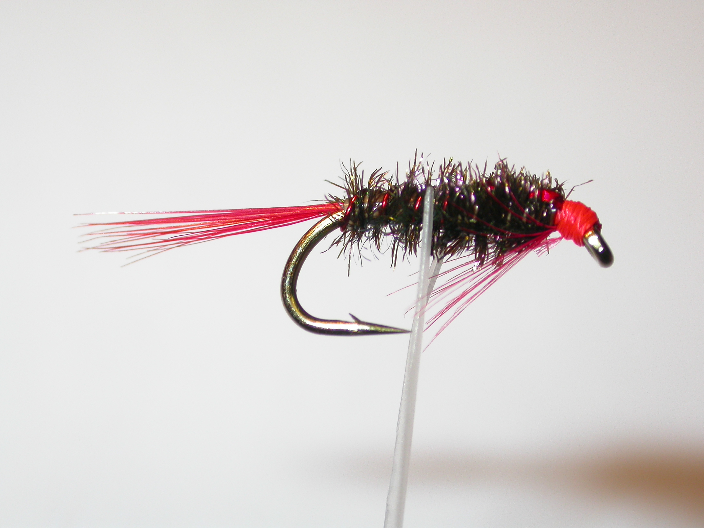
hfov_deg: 14.2
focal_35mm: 139
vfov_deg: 10.7
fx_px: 2827
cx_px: 352
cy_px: 264
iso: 100
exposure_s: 1/104
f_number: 4.8
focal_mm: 28.8
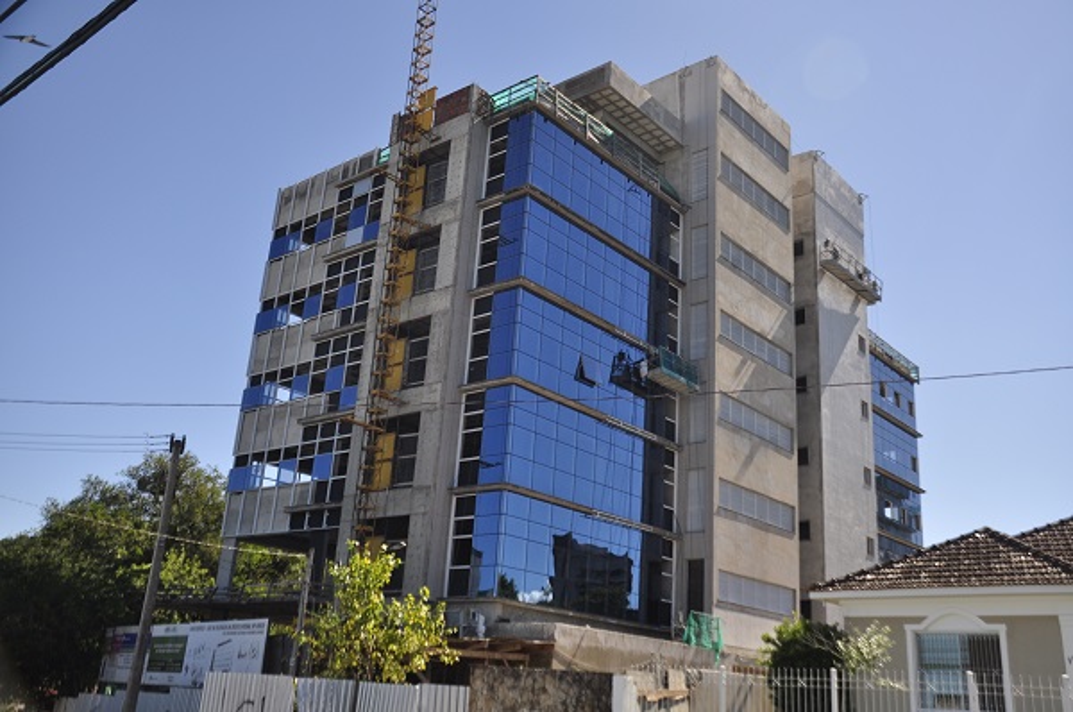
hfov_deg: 57.3
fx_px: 982
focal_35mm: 33
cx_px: 536
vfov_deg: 39.8
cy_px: 356
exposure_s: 1/1600
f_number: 3.8
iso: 200
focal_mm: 22
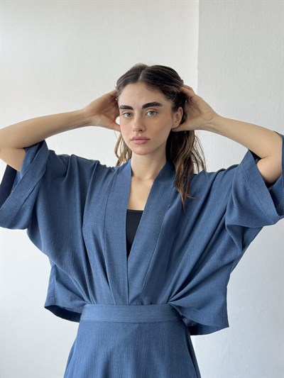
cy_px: 189
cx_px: 142
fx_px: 525
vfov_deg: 39.6
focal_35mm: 48
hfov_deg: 30.3
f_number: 1.78
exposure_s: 1/175
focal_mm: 6.76
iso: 64
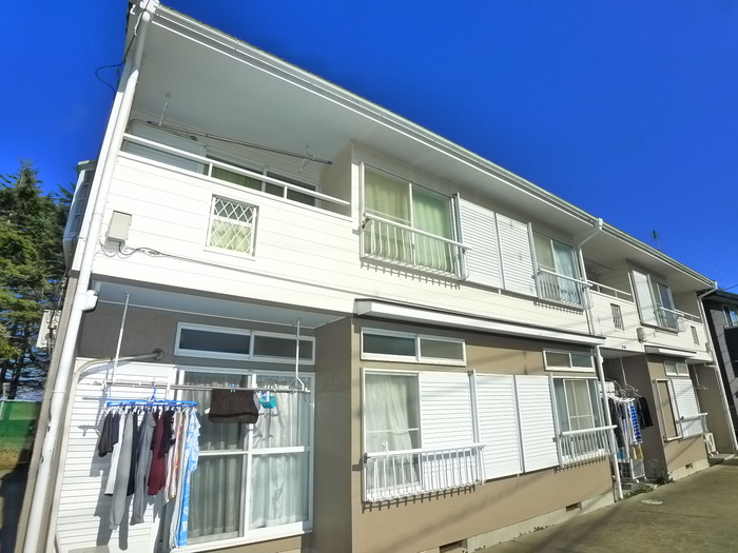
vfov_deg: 56.8
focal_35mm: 24
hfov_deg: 71.6
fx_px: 512
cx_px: 369
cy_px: 276
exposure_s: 1/1000
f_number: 5
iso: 400
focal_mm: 5.1
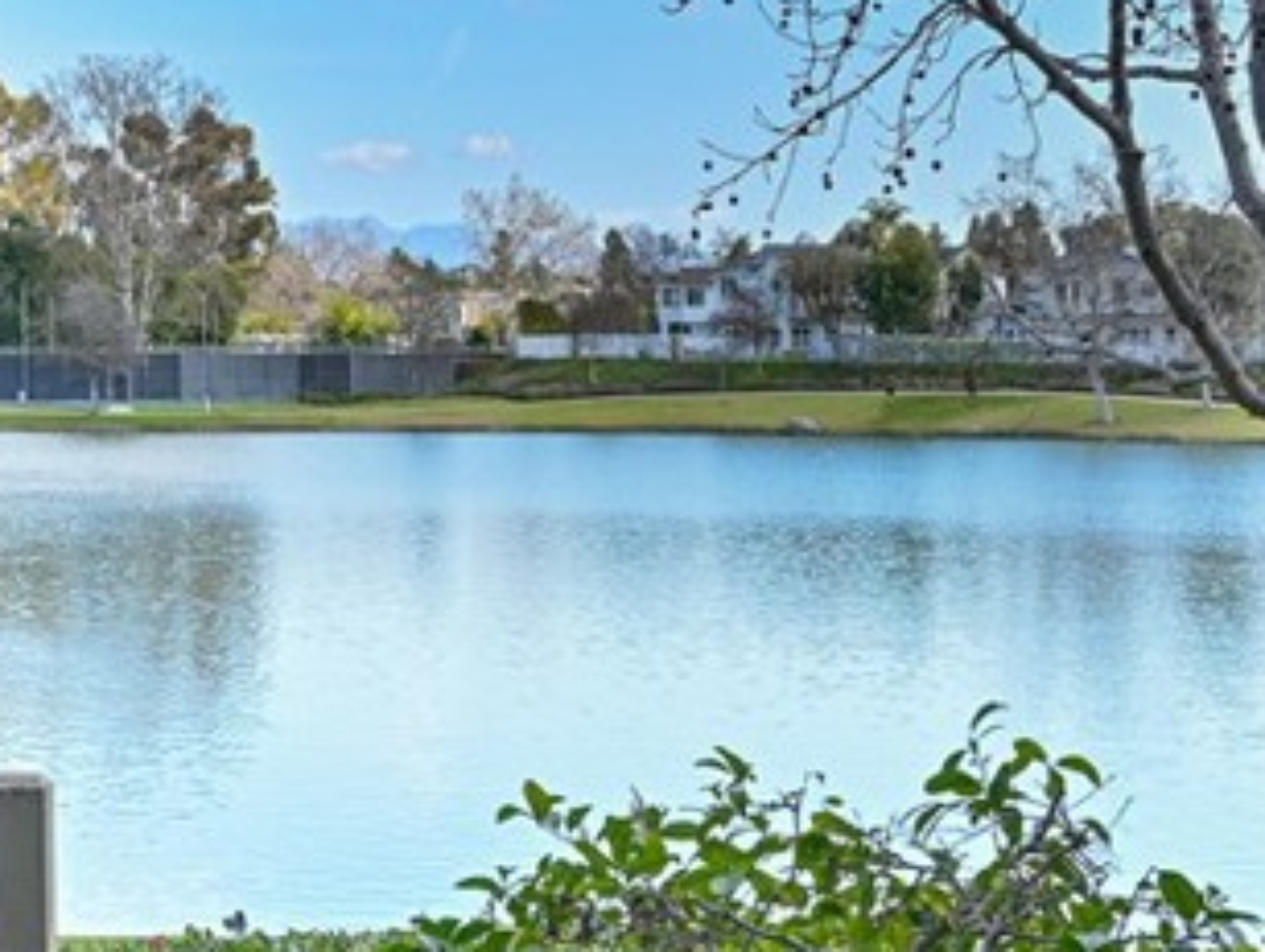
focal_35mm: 96
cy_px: 336
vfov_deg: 15.4
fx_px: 3512
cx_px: 511
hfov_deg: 20.4
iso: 250
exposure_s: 1/250
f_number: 6.3
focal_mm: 30
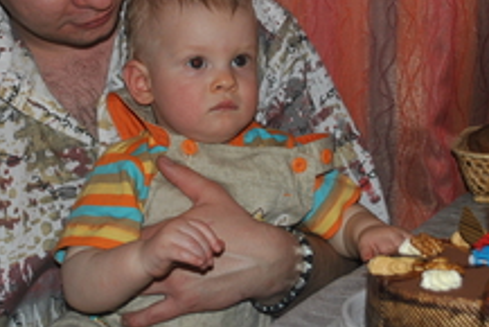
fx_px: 1182
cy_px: 78
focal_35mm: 87
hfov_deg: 23.3
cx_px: 214
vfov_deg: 15.7
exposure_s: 1/60
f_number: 4.5
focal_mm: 28
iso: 200
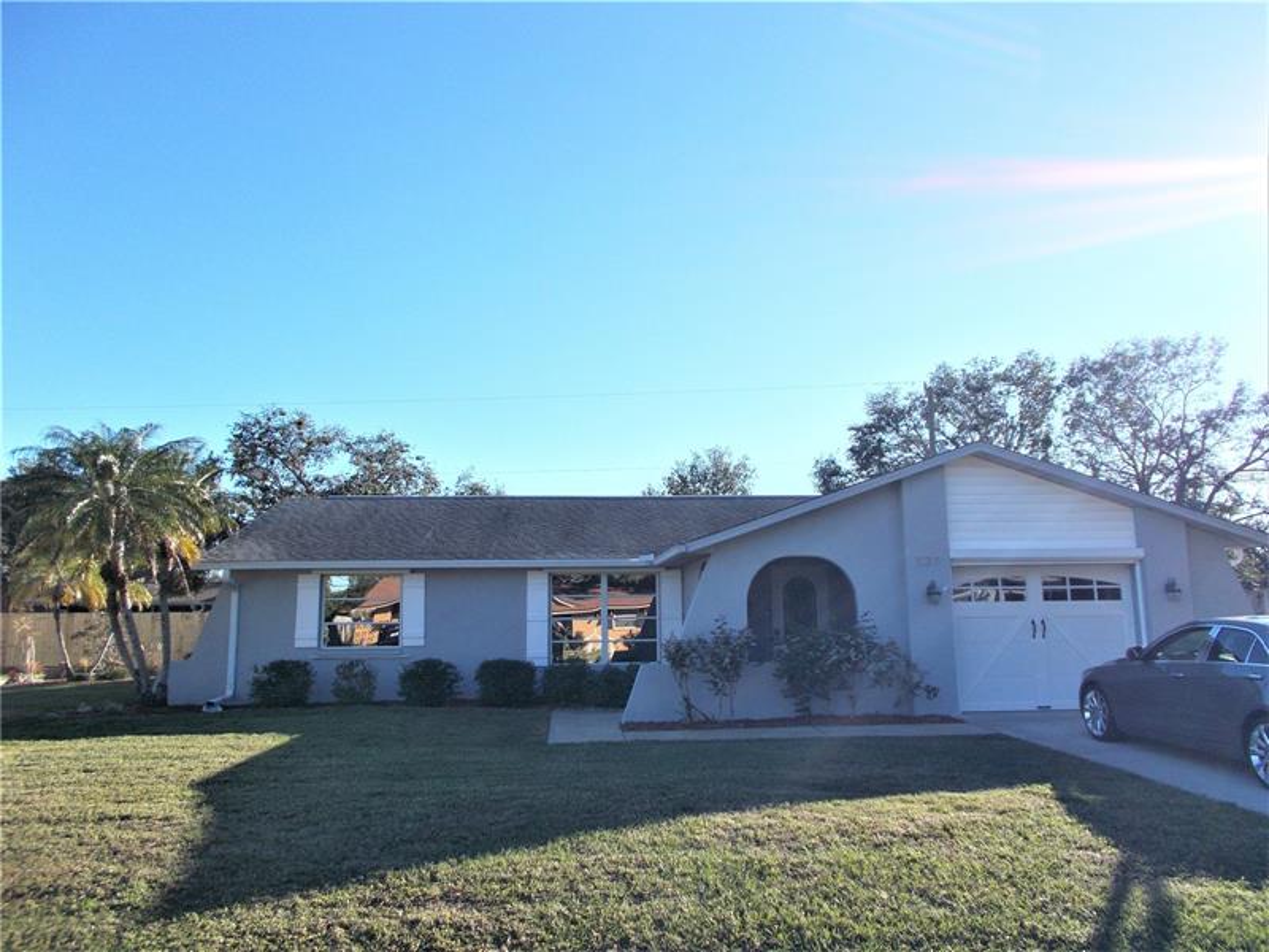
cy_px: 476
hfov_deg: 67.3
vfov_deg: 53.1
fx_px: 953
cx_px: 634
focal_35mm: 26
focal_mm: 4.6
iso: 80
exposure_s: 1/100
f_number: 8
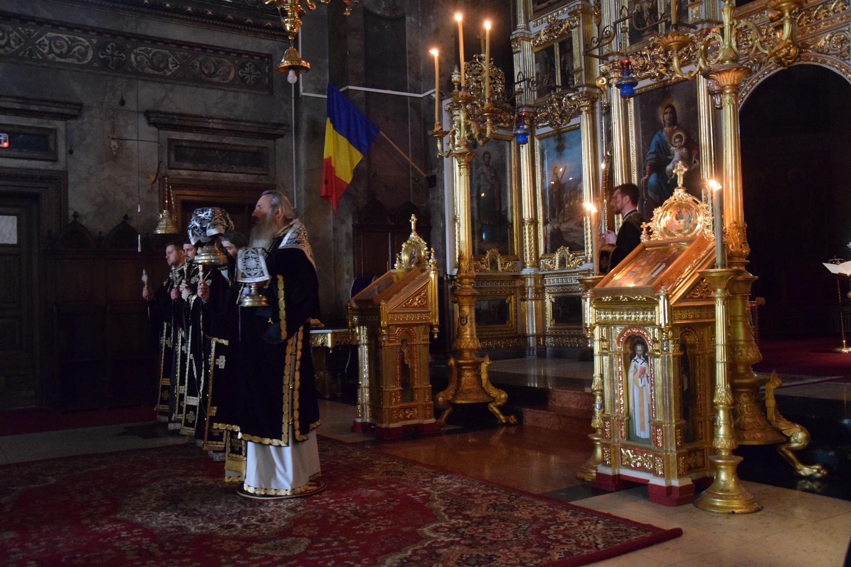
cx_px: 426
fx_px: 780
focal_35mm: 33
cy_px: 284
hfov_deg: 57.2
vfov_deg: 40.0
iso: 6400
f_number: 3.8
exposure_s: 1/20
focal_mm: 22
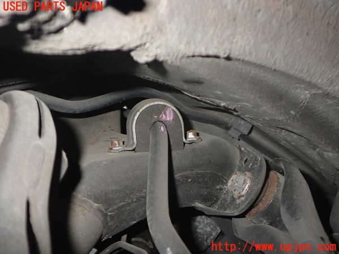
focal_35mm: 30
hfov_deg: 60.0
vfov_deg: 46.8
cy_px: 127
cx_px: 170
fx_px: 294
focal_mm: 5.4
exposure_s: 1/30
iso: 250
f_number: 6.3
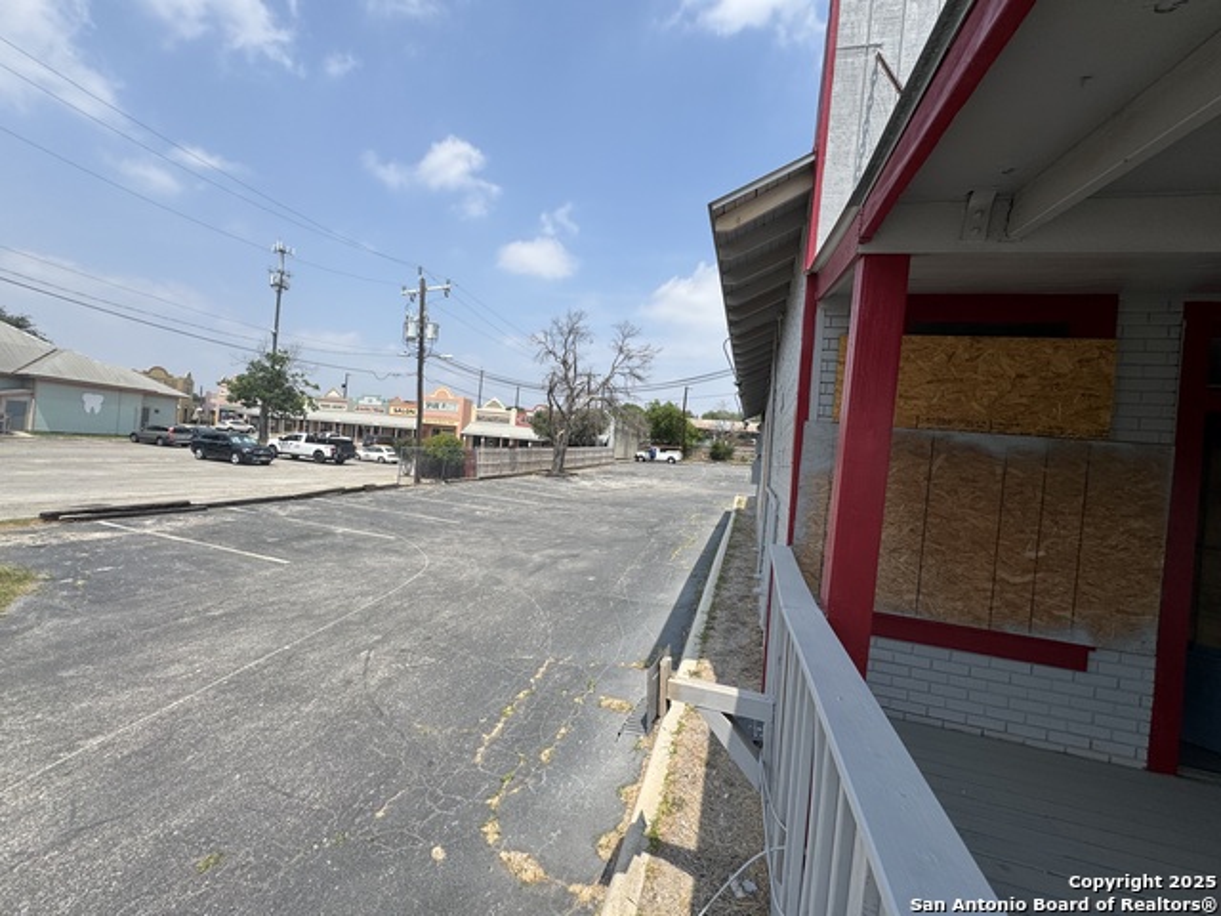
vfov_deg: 85.7
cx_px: 610
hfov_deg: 102.1
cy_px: 458
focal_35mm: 14
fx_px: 494
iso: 50
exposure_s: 1/2273
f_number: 2.2
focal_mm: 2.22
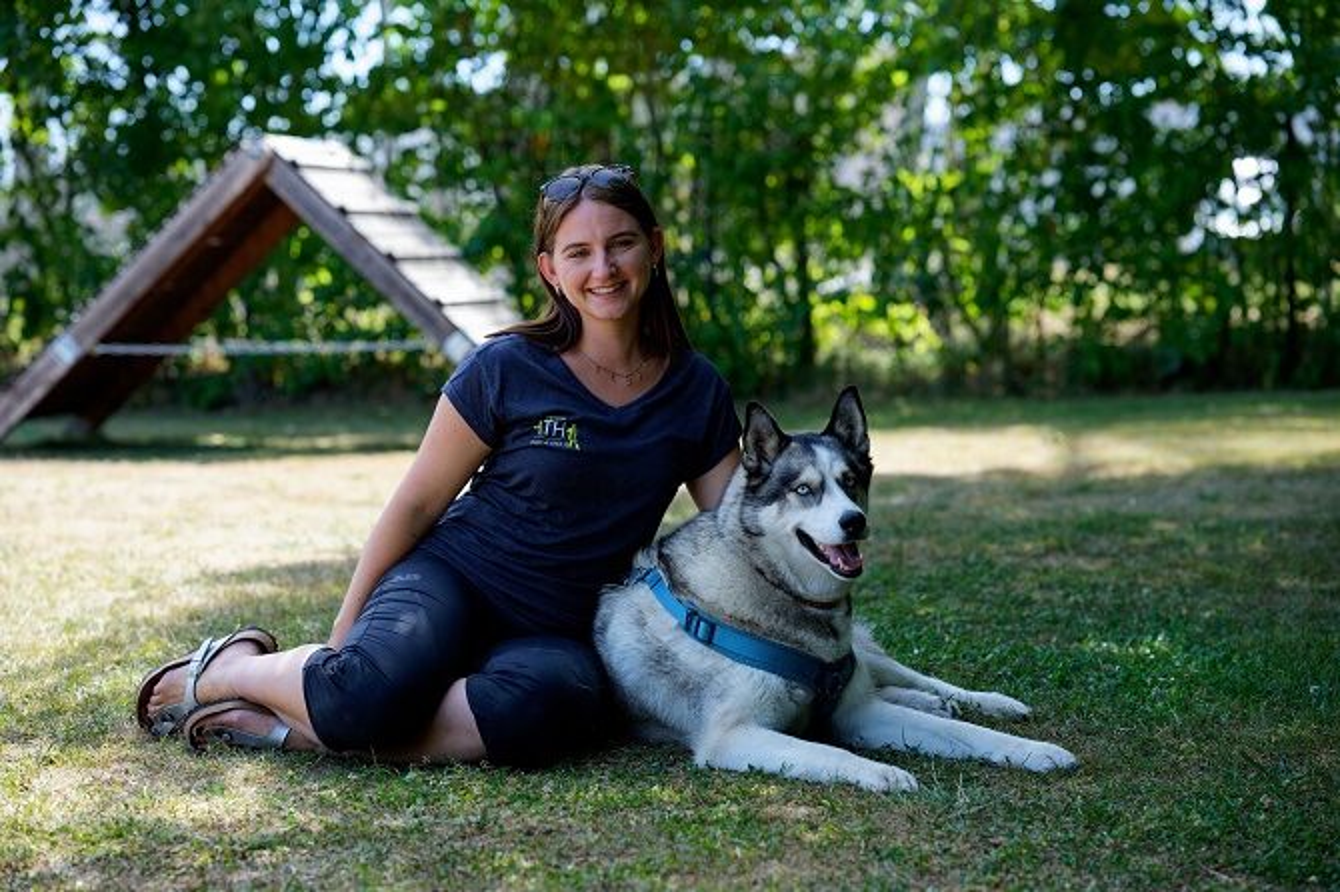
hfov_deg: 23.9
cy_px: 446
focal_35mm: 85
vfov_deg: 16.1
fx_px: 3162
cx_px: 670
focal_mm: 85
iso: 100
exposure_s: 1/160
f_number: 3.5
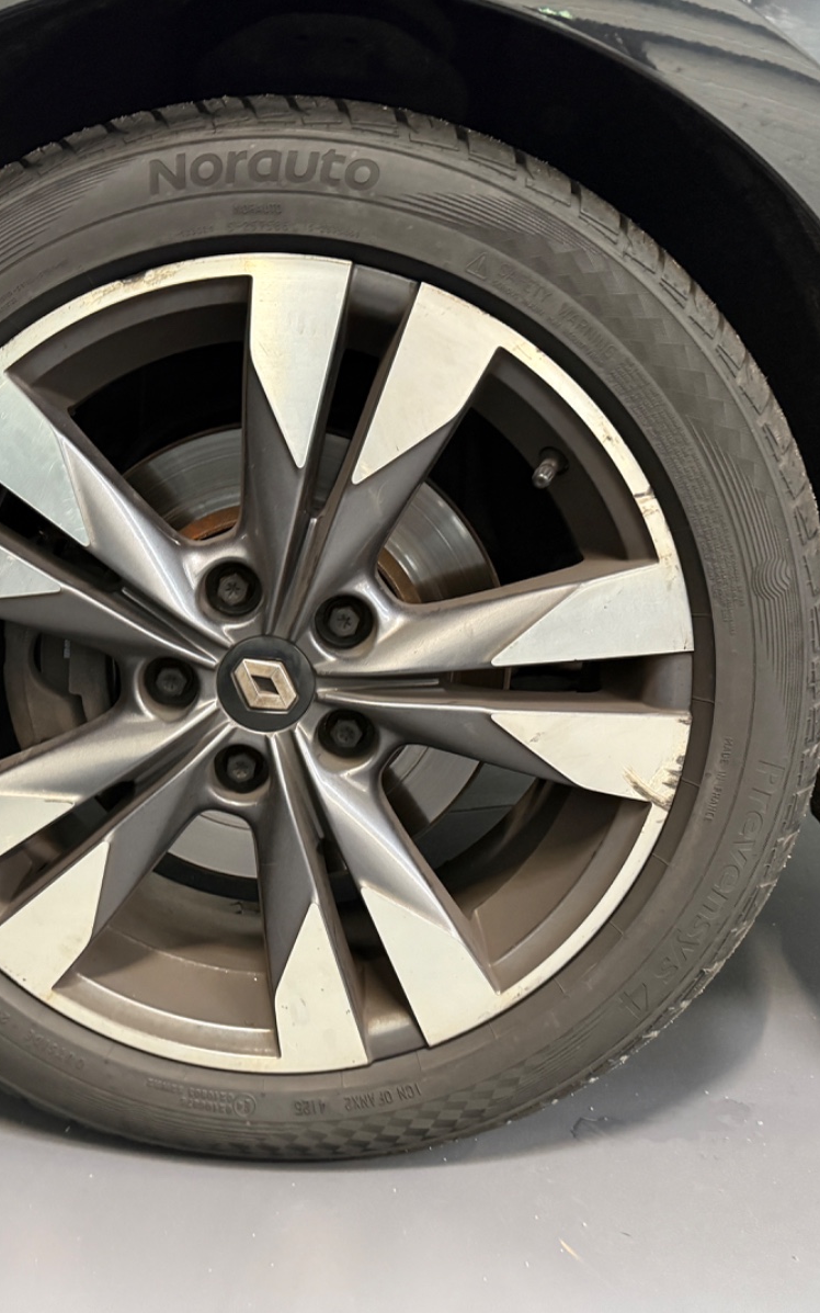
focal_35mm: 34
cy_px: 656
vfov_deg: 56.7
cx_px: 255
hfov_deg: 36.8
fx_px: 1216
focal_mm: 6.76
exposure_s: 1/33
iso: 800
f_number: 1.78
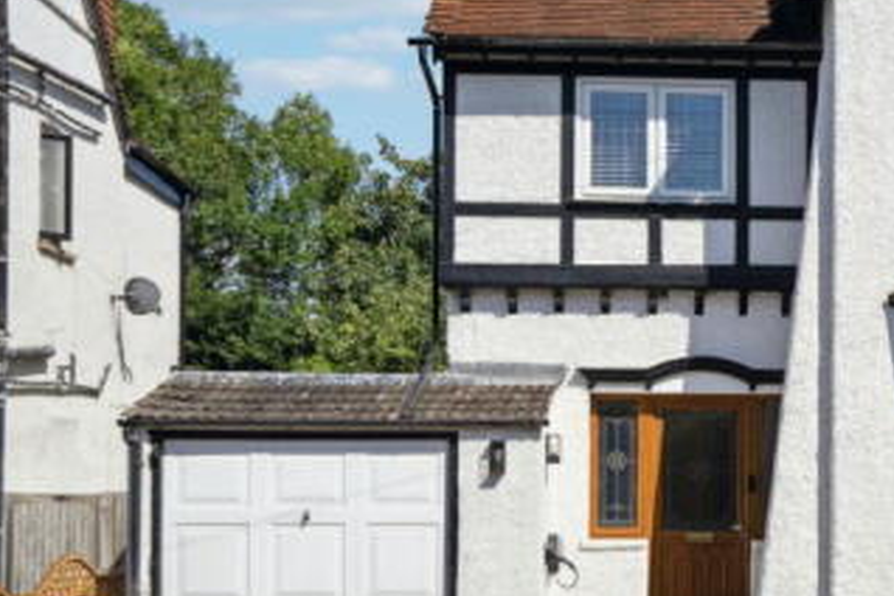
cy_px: 145
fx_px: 1689
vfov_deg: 19.9
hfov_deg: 28.5
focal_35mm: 68
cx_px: 805
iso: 640
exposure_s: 1/4000
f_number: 5.6
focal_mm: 33
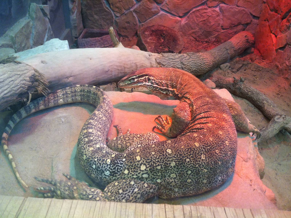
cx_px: 146
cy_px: 109
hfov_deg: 52.7
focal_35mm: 35
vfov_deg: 40.6
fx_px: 294
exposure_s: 1/15
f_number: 2.8
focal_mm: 3.85
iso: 160
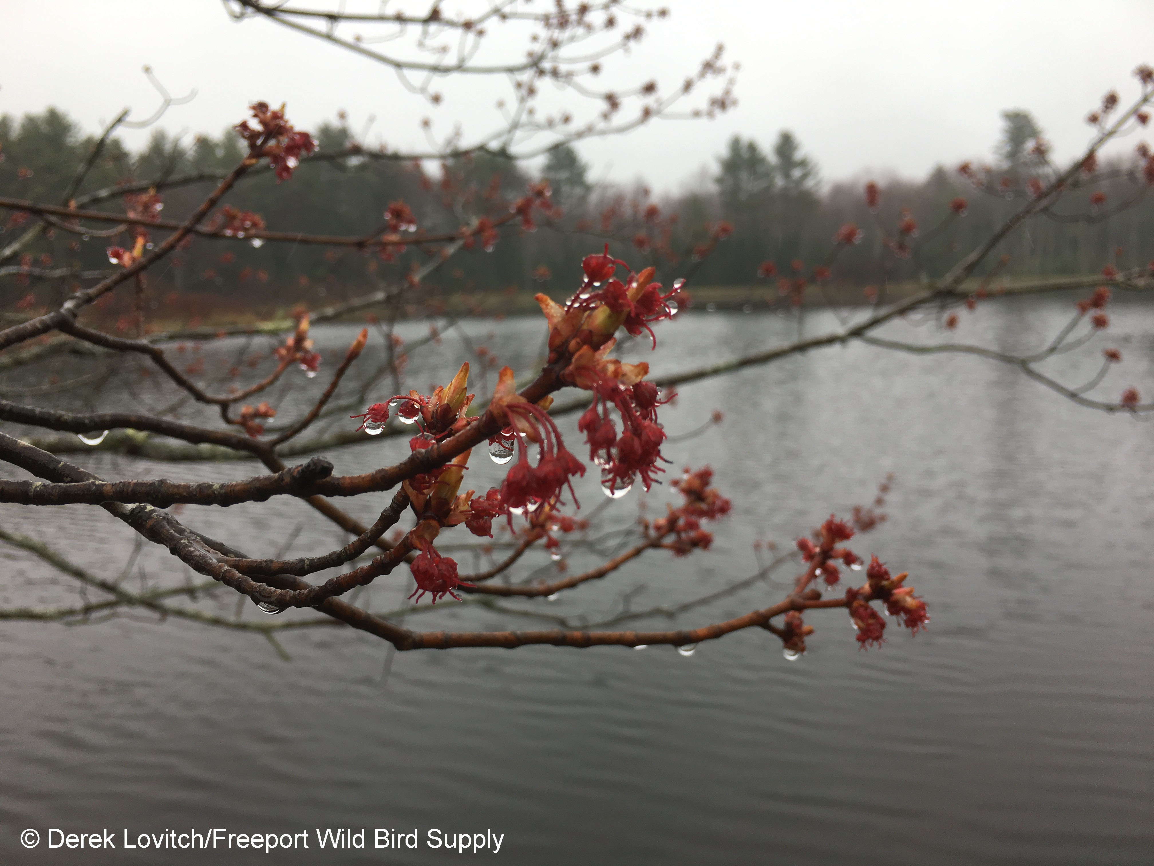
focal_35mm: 29
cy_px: 433
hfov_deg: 61.7
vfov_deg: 48.2
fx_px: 967
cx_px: 577
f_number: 2.2
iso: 25
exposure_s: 1/183
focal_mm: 4.15
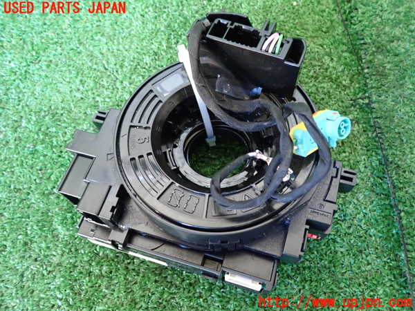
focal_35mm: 30
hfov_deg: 60.0
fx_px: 360
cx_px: 208
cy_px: 156
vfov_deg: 46.8
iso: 800
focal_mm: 5.4
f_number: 2.3
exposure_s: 1/30
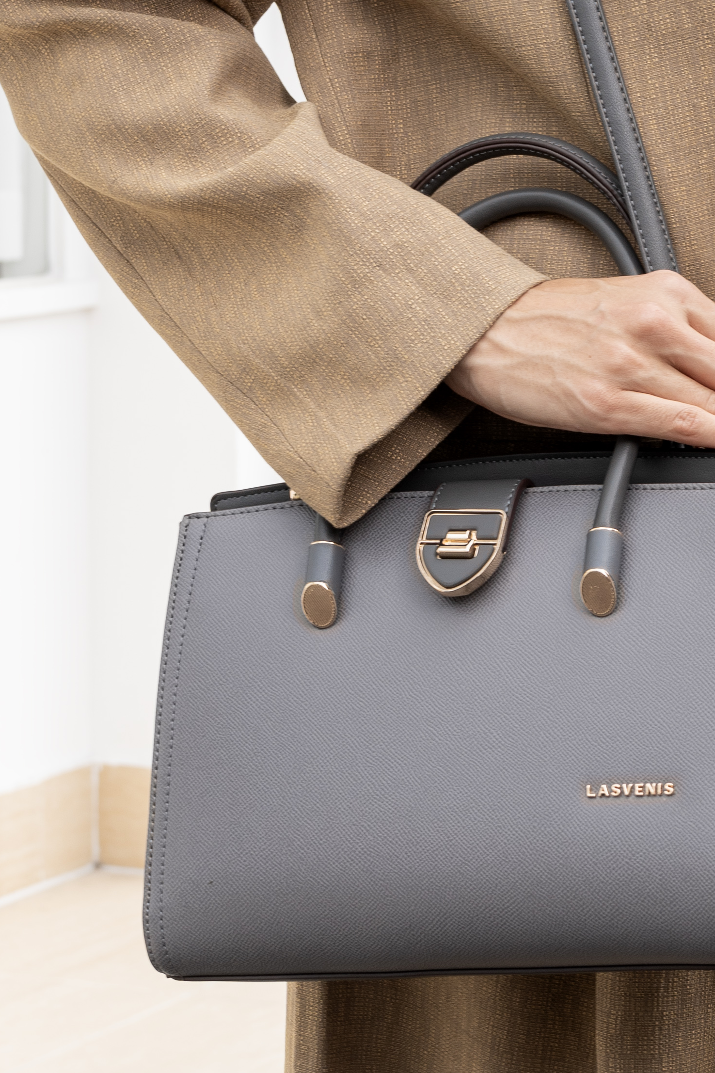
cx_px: 680
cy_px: 162
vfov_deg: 13.4
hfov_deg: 9.0
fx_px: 4529
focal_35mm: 152
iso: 100
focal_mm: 48
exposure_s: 1/125
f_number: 7.1
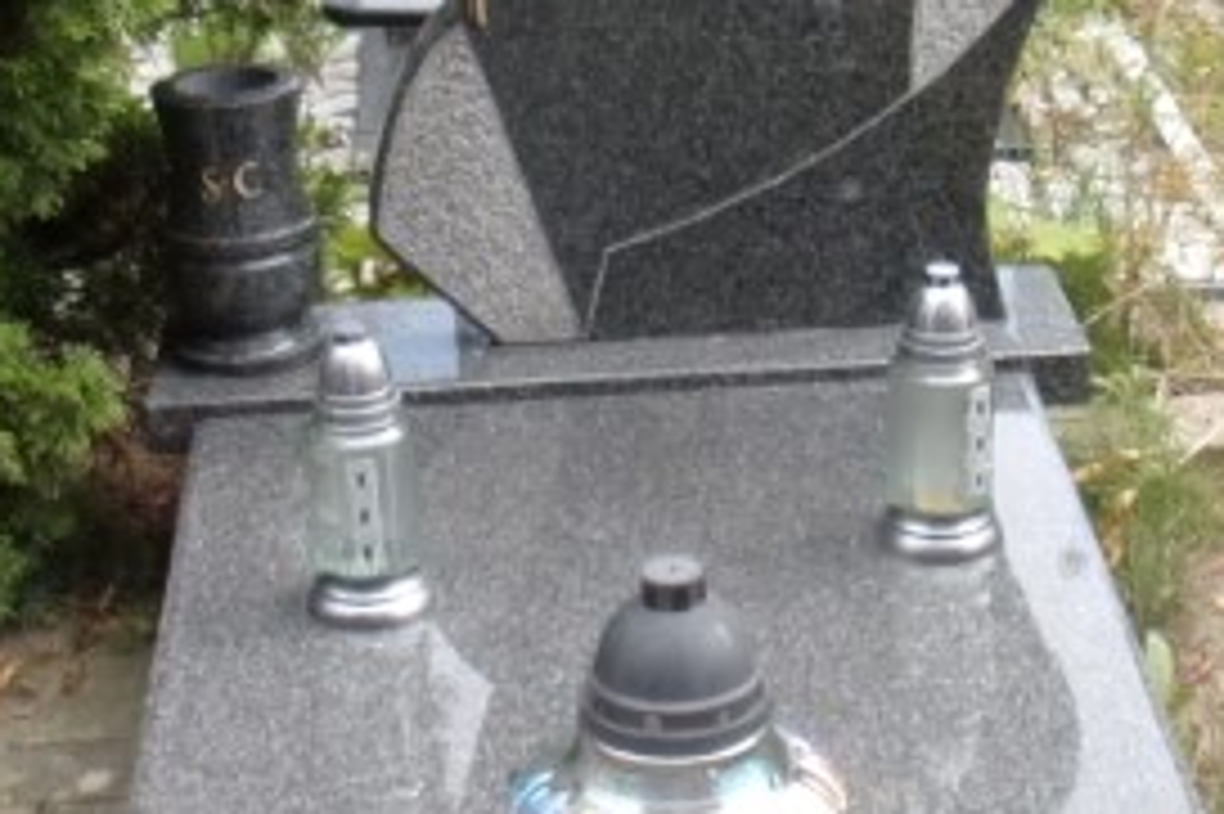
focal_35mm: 94
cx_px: 706
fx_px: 3194
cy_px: 252
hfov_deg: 21.7
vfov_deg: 14.5
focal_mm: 4.3
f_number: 3.3
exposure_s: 1/170
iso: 80
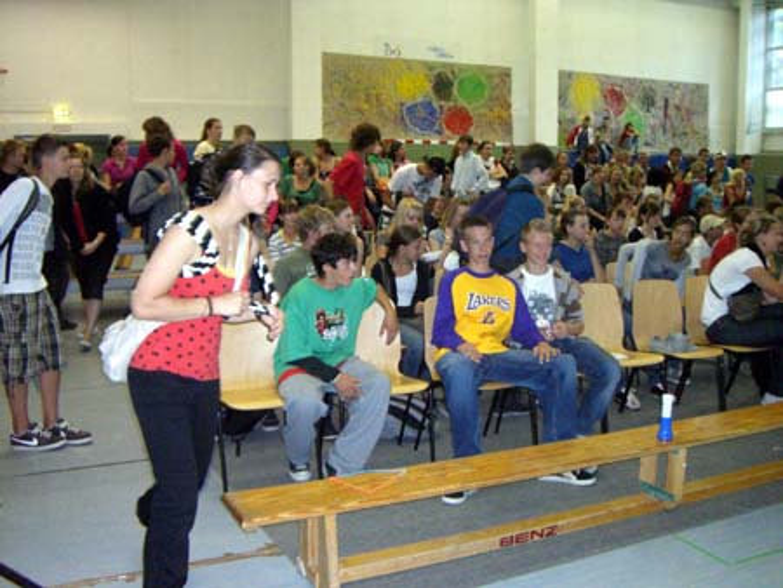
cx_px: 392
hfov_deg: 49.0
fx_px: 860
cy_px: 294
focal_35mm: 38
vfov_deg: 37.8
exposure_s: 1/60
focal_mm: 6.2
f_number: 2.7
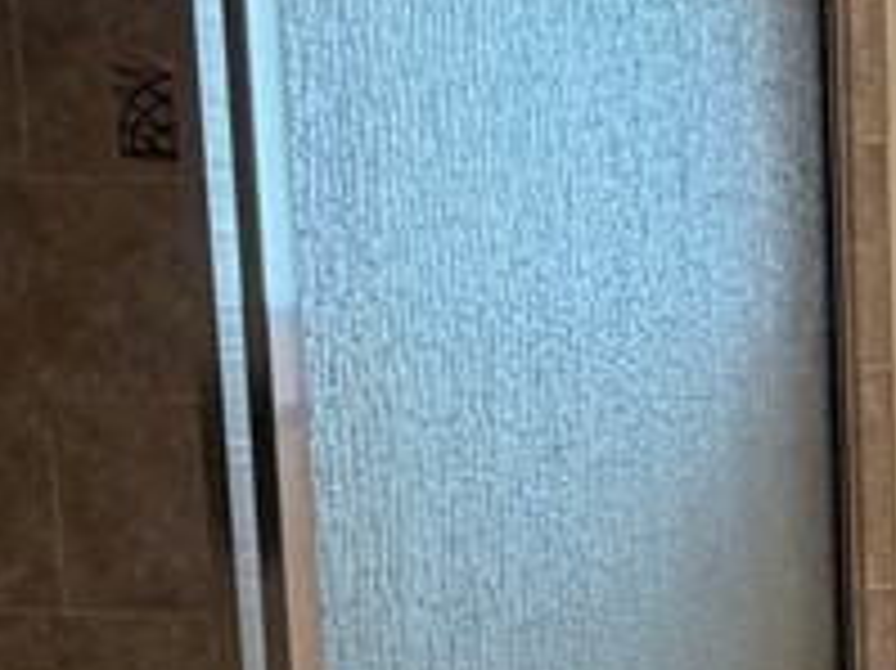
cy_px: 589
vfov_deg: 20.1
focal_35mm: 72
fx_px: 1863
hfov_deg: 21.5
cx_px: 1432
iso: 200
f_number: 2.2
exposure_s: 1/60
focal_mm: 2.22
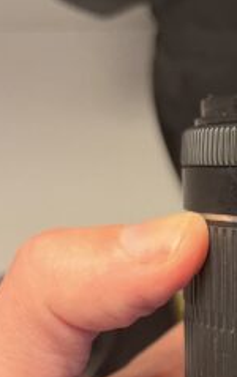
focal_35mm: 59
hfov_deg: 18.4
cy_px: 300
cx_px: 395
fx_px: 608
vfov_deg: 33.5
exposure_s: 1/50
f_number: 1.6
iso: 500
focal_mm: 5.1
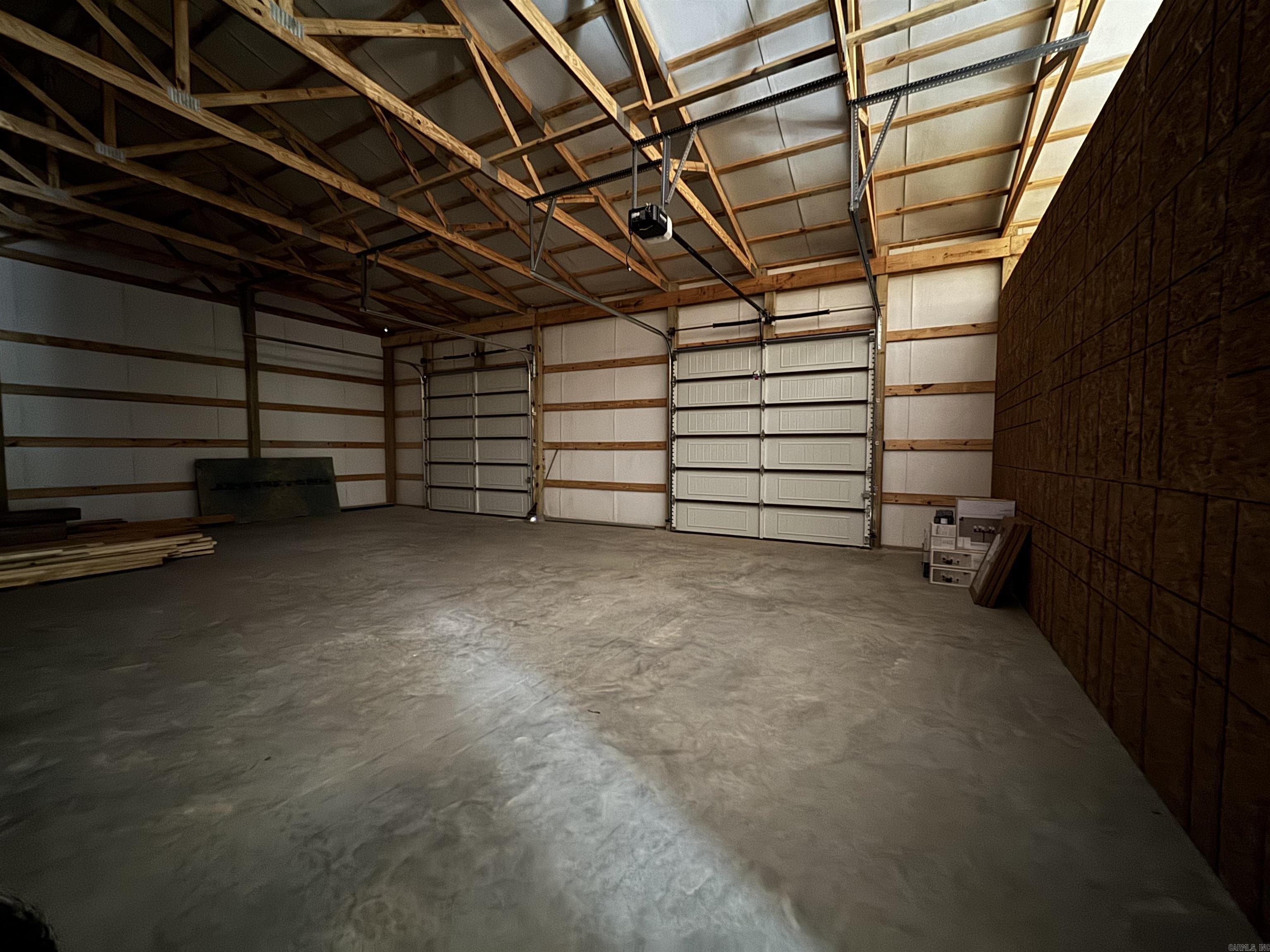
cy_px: 476
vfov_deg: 85.7
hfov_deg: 102.1
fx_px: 514
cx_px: 635
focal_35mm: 14
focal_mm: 2.22
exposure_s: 1/4
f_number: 2.2
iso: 1000
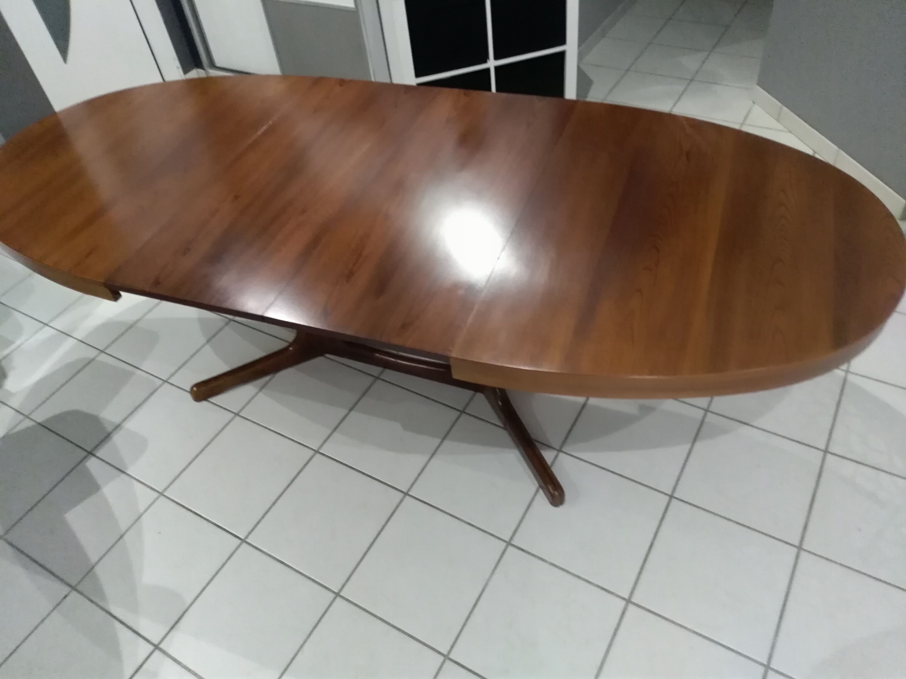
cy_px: 340
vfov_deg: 53.1
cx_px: 453
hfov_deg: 67.3
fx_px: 680
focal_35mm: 26
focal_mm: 3.54
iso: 889
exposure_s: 1/25
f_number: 2
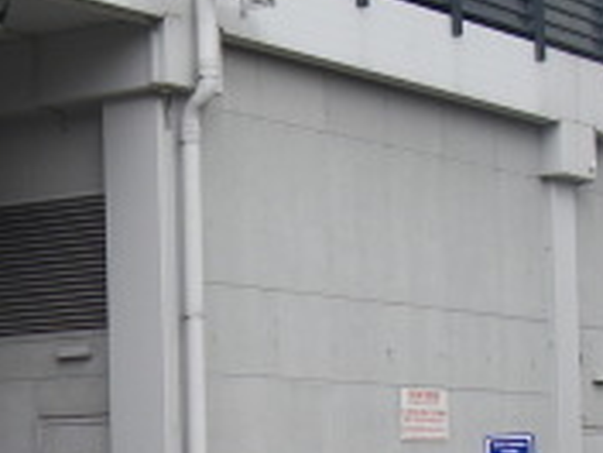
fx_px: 2404
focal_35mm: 138
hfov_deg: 14.1
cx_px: 48
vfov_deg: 10.6
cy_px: 467
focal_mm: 6.3
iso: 64
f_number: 3.3
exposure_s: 1/100
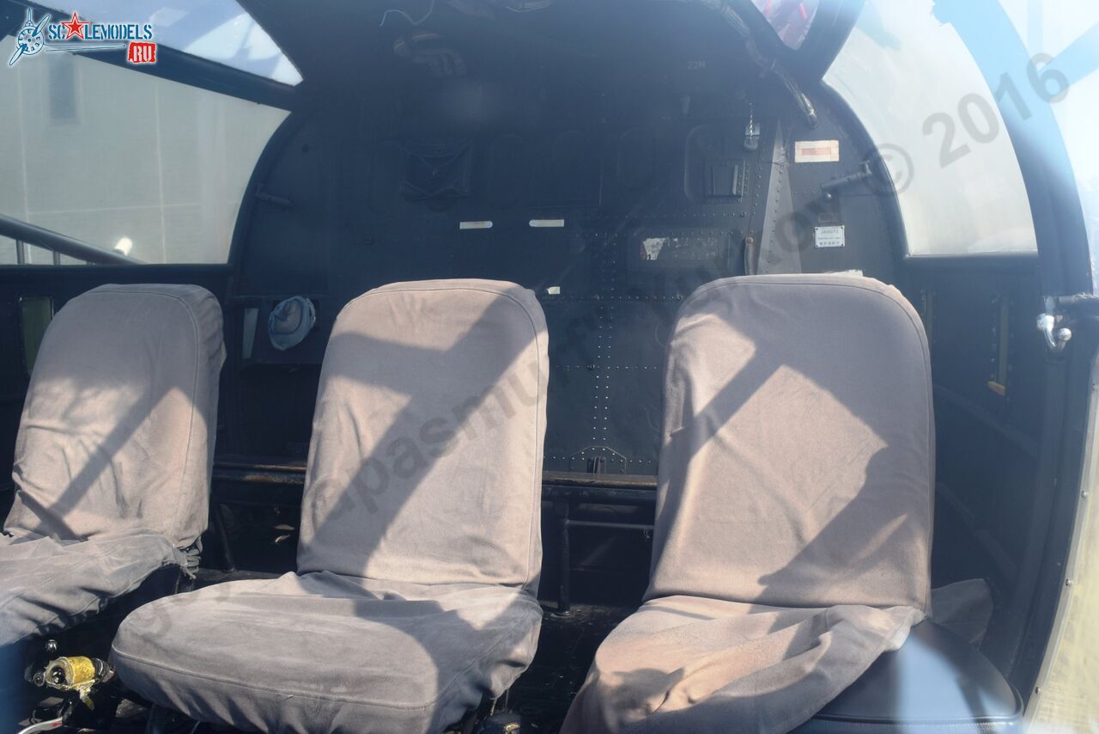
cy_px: 367
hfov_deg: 67.4
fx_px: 824
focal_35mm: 27
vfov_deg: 48.0
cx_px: 550
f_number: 8
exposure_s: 1/250
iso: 200
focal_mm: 18
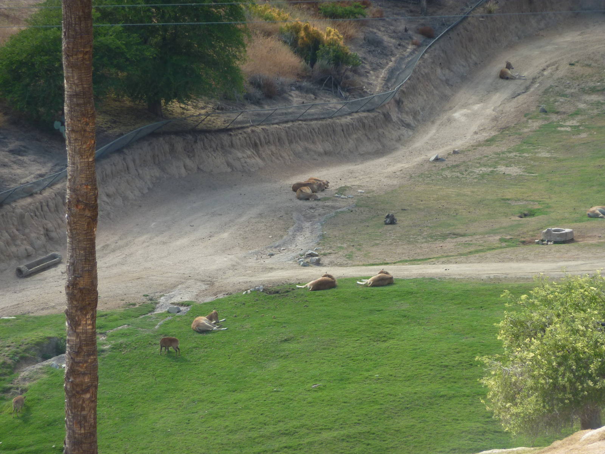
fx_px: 5243
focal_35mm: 300
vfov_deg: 5.0
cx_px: 302
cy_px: 227
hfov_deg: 6.6
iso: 80
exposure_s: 1/160
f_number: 4.9
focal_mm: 49.2
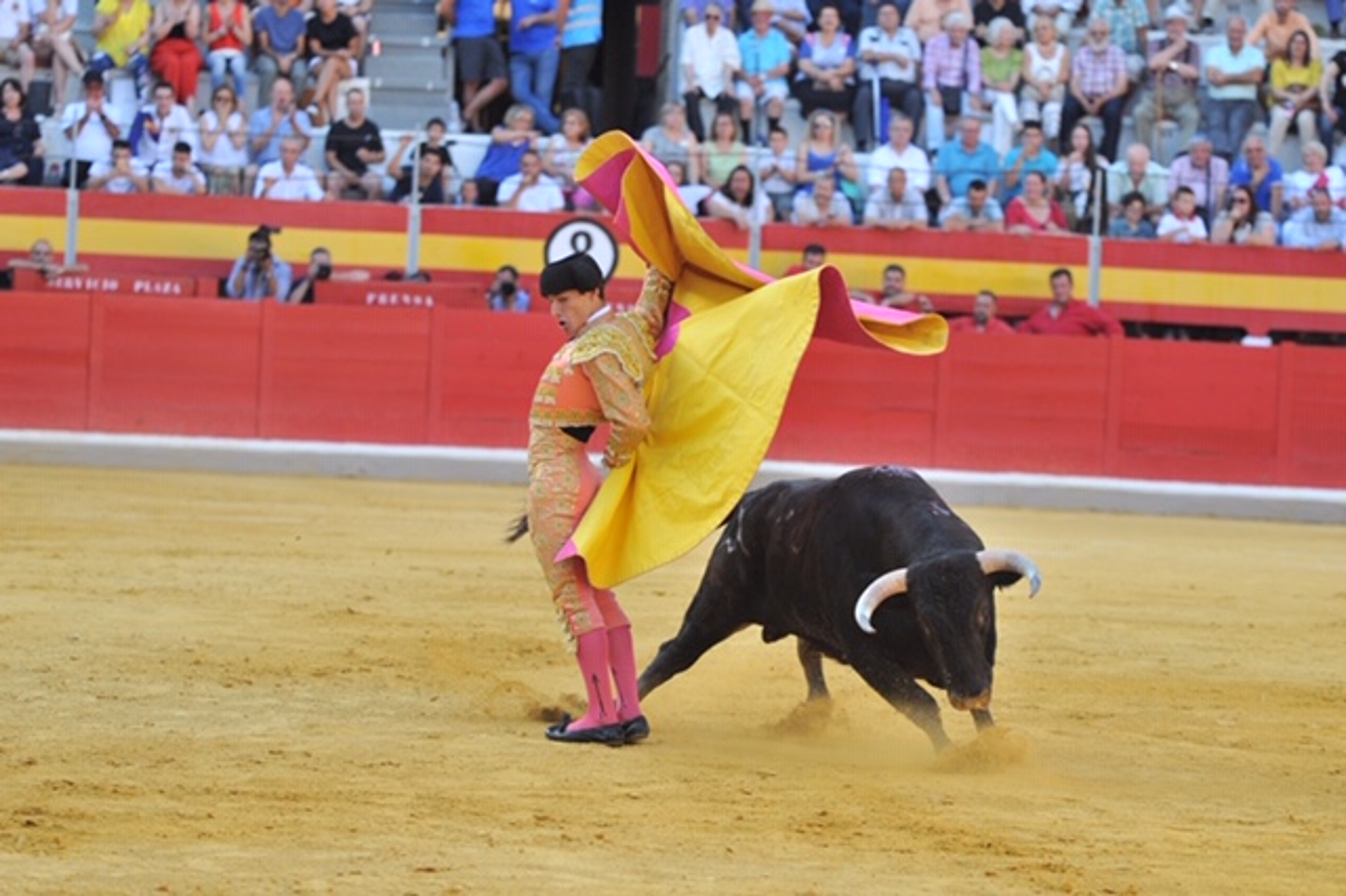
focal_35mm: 180
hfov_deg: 11.4
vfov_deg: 7.6
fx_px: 6726
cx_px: 673
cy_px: 448
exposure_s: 1/1000
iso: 640
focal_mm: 120
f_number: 2.8
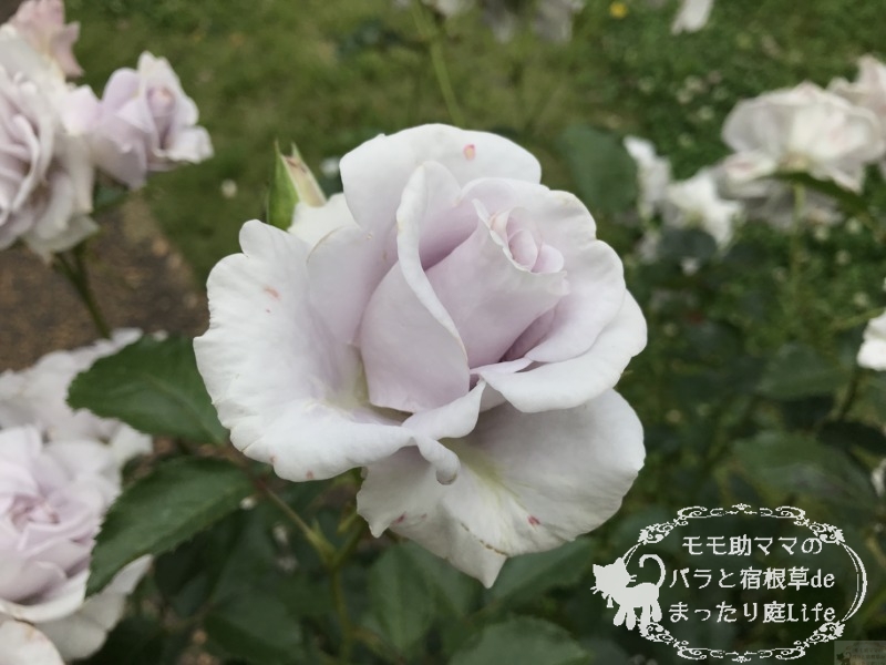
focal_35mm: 28
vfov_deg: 49.7
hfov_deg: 63.4
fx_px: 717
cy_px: 332
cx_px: 443
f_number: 1.8
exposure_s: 1/1277
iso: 20
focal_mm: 3.99
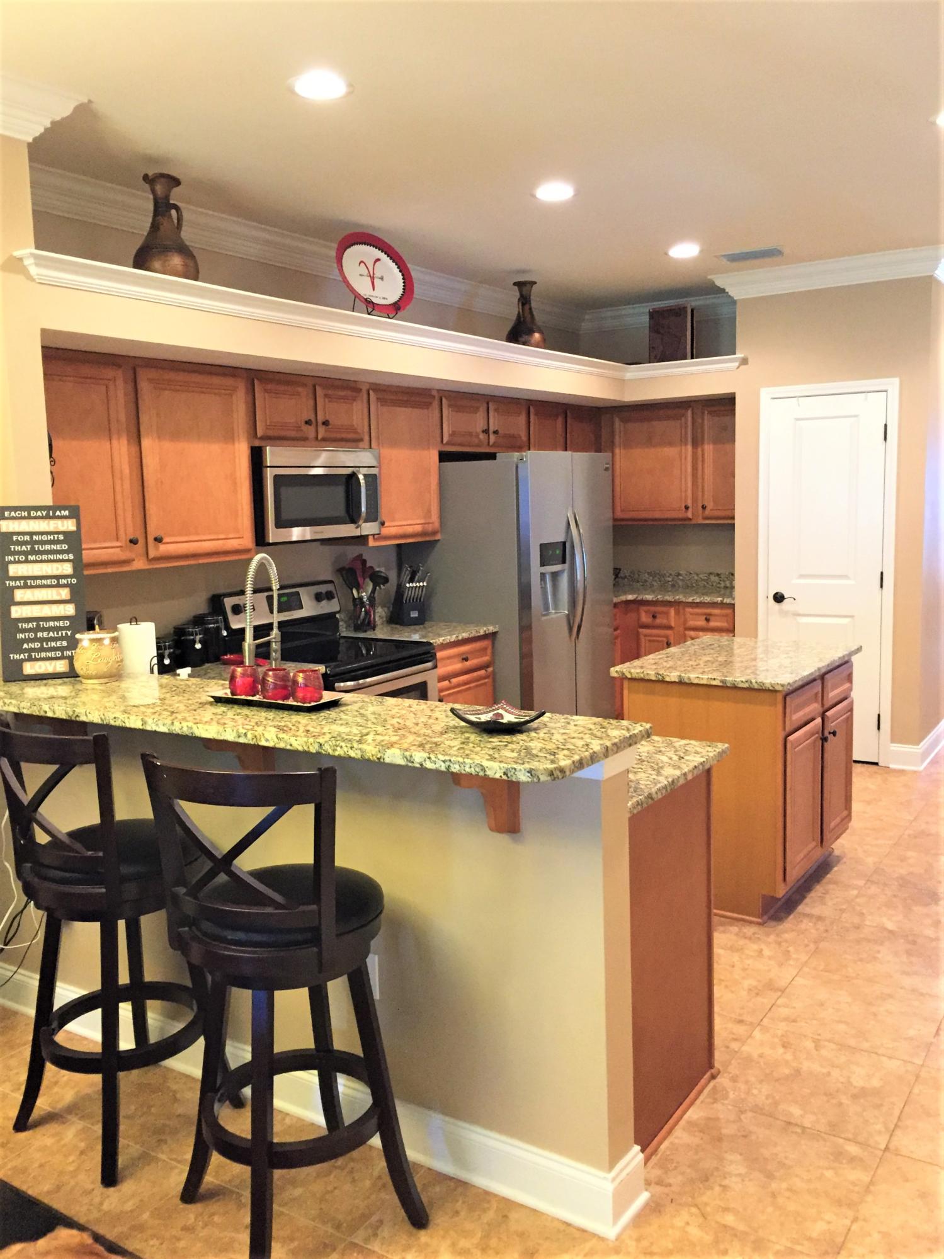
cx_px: 472
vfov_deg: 61.7
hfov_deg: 48.2
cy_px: 630
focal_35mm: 29
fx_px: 1055
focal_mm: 4.15
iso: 250
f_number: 2.2
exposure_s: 1/30
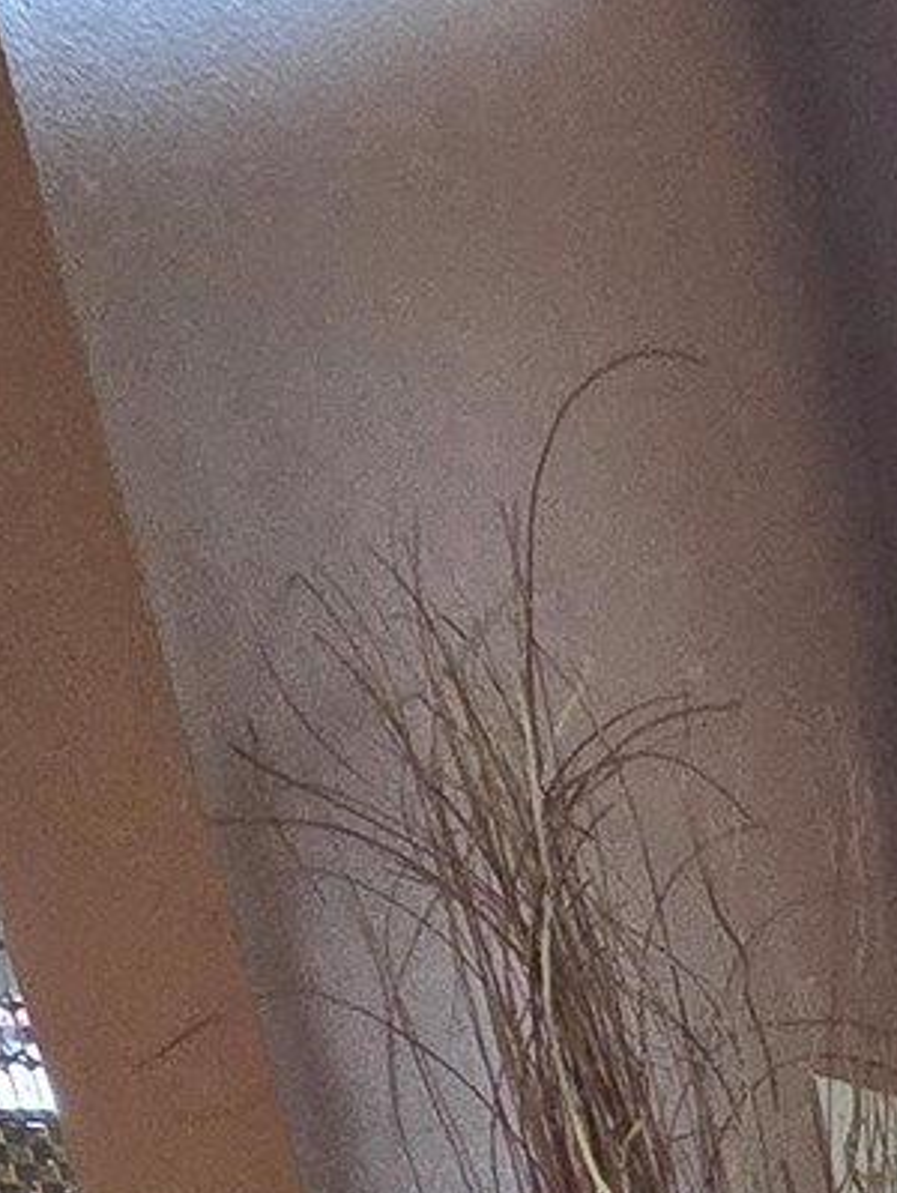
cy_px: 2811
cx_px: 2093
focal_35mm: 75
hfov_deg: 14.2
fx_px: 2587
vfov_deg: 15.4
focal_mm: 2.2
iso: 640
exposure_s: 1/60.2
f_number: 2.2
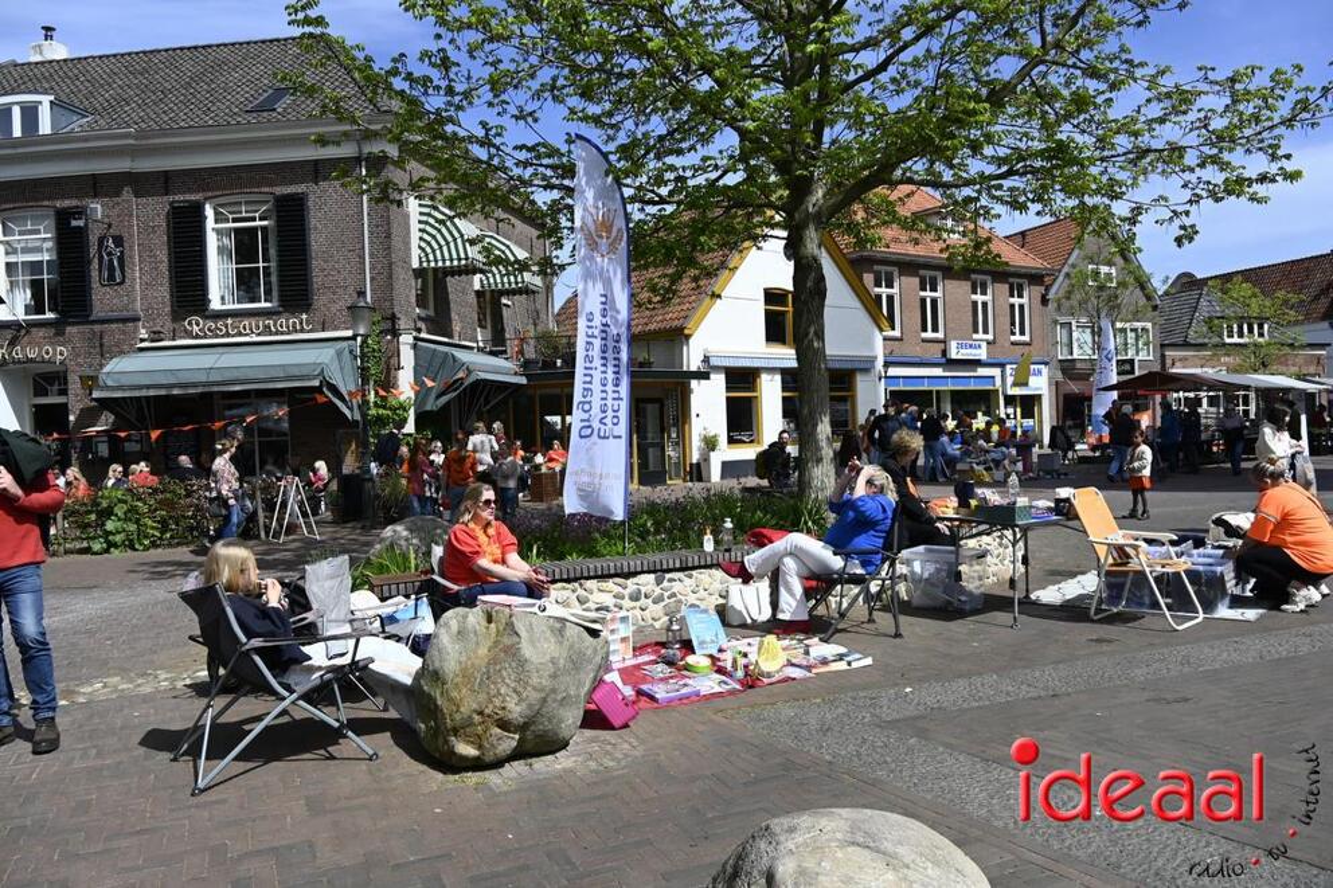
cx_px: 666
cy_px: 444
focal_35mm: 27
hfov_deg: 67.4
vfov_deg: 47.9
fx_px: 1000
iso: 100
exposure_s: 1/400
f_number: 7.1
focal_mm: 18
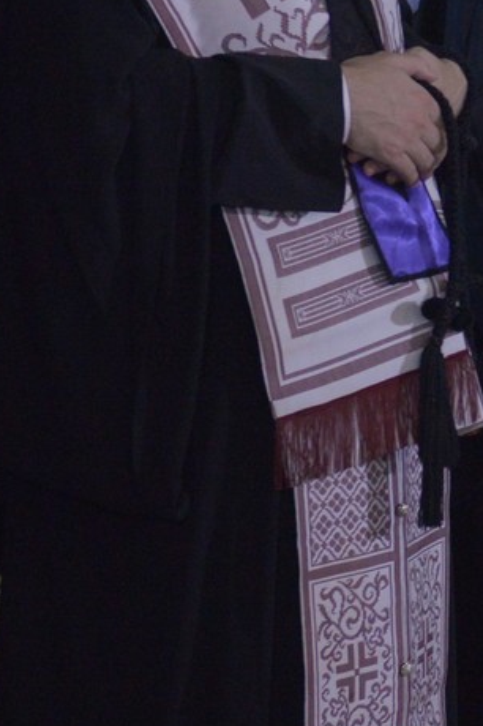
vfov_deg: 10.3
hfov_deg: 6.6
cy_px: 136
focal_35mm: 200
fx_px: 4031
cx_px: 1084
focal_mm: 48
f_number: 2.8
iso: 2500
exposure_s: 1/60
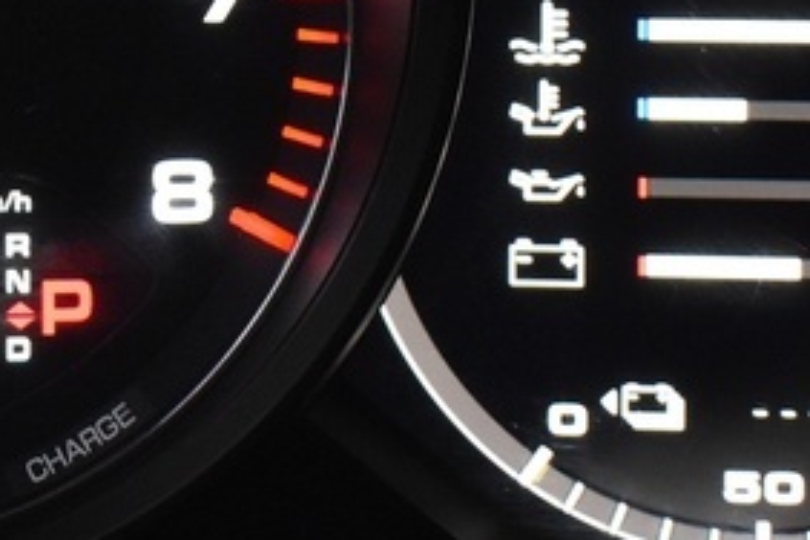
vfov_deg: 5.9
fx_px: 5239
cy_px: 43
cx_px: -213
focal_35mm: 233
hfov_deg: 8.7
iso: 1250
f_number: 5.6
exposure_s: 1/20
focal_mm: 27
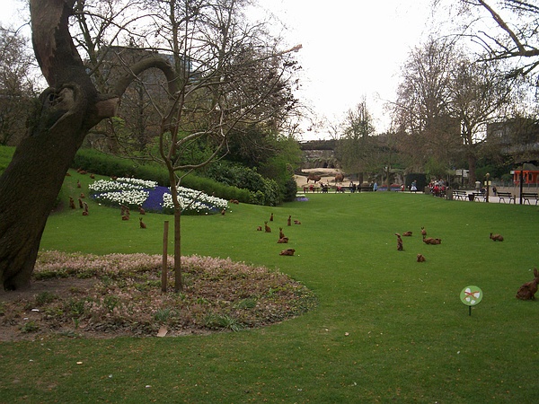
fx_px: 561
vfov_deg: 39.7
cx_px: 270
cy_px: 202
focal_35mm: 36
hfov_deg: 51.4
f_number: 4.5
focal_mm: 5.9
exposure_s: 1/174
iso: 100
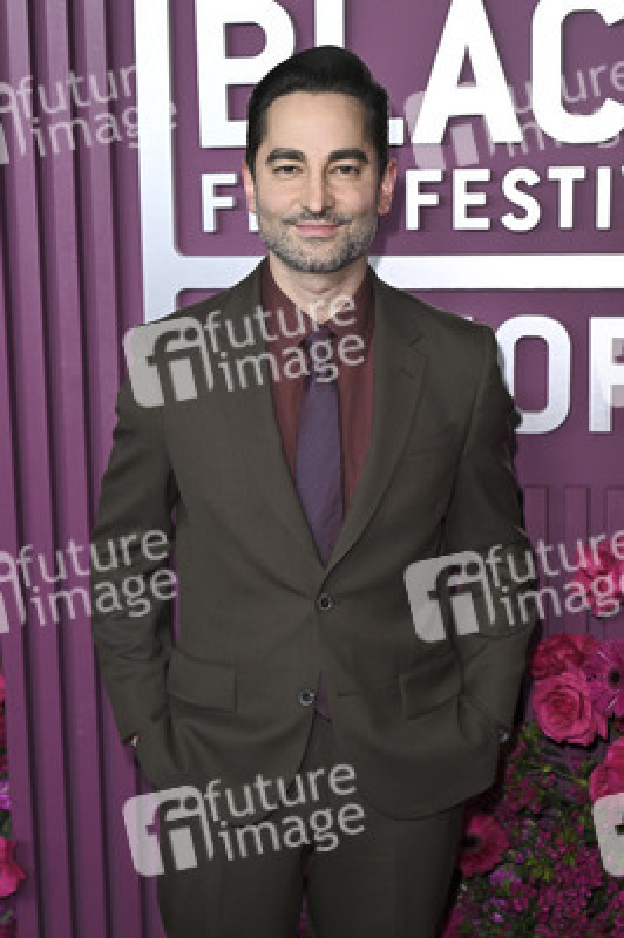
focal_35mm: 66
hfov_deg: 20.6
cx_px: 312
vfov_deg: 30.5
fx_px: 1719
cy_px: 469
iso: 2500
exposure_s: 1/320
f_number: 6.3
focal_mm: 66
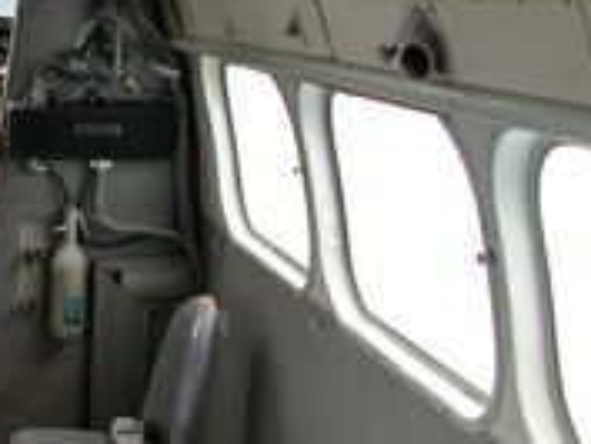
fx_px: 1350
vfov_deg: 18.6
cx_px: -70
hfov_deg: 23.1
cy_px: 117
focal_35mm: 79
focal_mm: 8.9
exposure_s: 1/73
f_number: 3.2
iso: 100
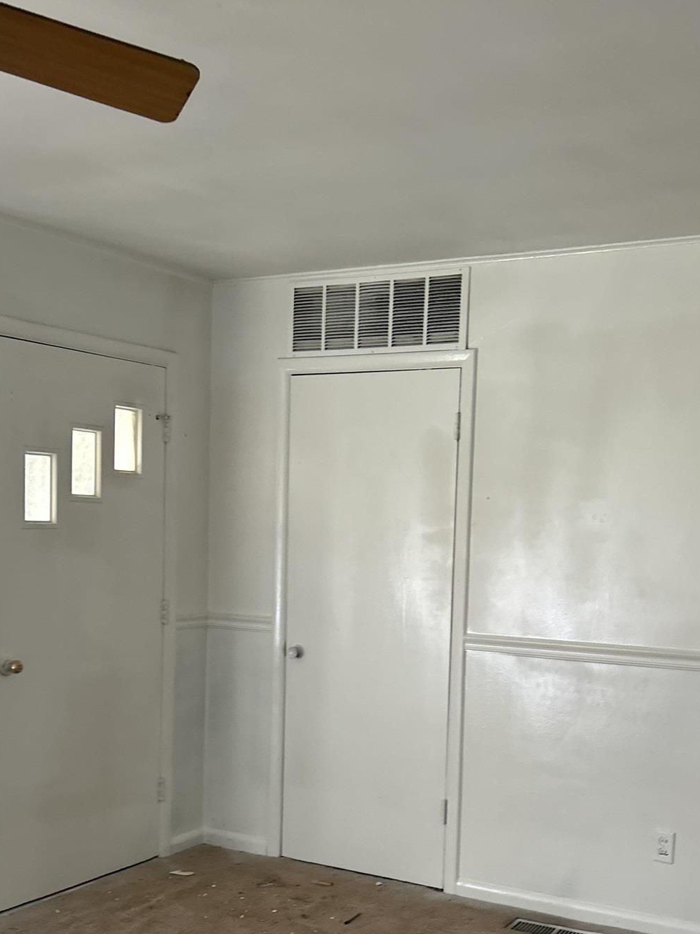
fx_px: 1214
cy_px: 638
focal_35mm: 45
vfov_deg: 41.4
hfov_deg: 32.2
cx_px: 333
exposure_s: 1/82
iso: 125
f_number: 1.5
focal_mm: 5.7
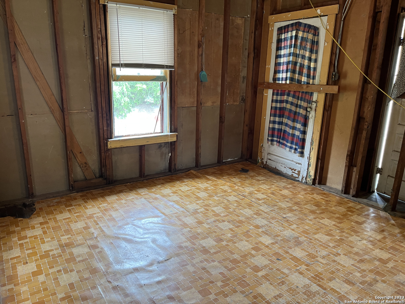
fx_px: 304
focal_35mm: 26
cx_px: 202
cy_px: 152
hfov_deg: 67.3
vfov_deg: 53.1
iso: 100
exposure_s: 1/60
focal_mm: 5.1
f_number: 1.6
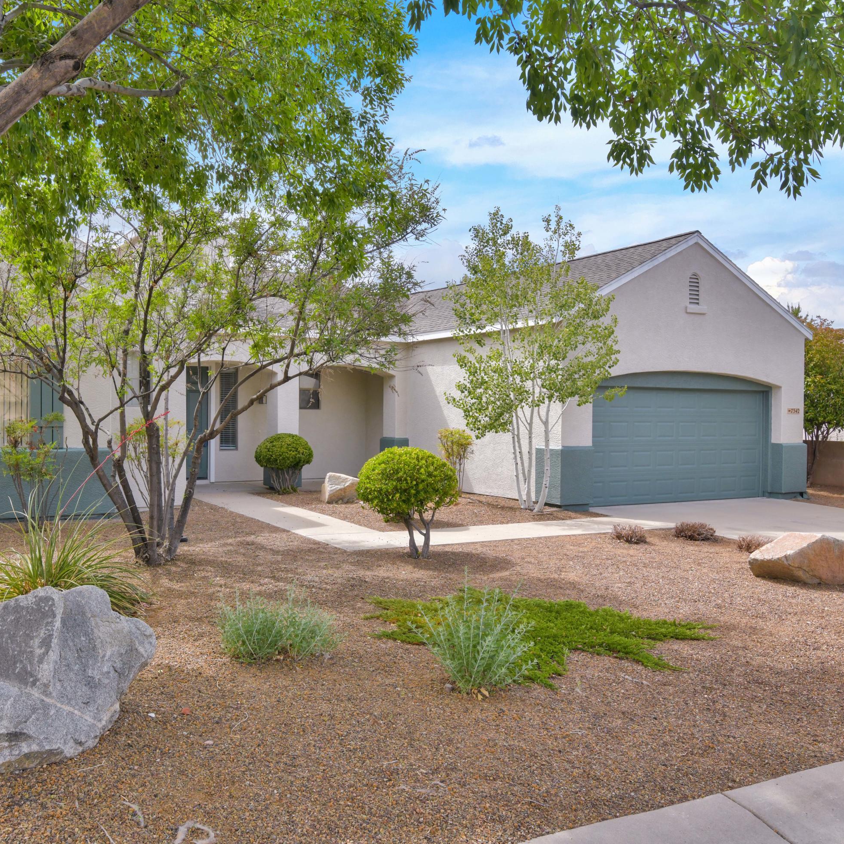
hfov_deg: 53.3
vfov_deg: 54.0
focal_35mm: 30
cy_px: 419
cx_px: 308
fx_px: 828
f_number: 11
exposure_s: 1/500
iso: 500
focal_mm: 23
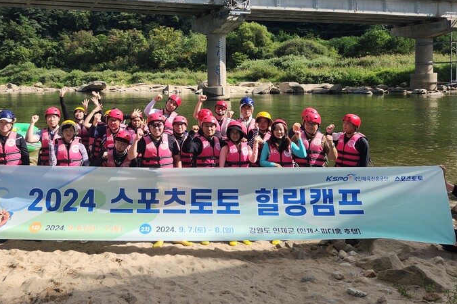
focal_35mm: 34
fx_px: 432
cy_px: 84
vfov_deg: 38.1
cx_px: 192
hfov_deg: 55.5
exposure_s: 1/1205
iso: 20
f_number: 1.8
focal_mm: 5.4
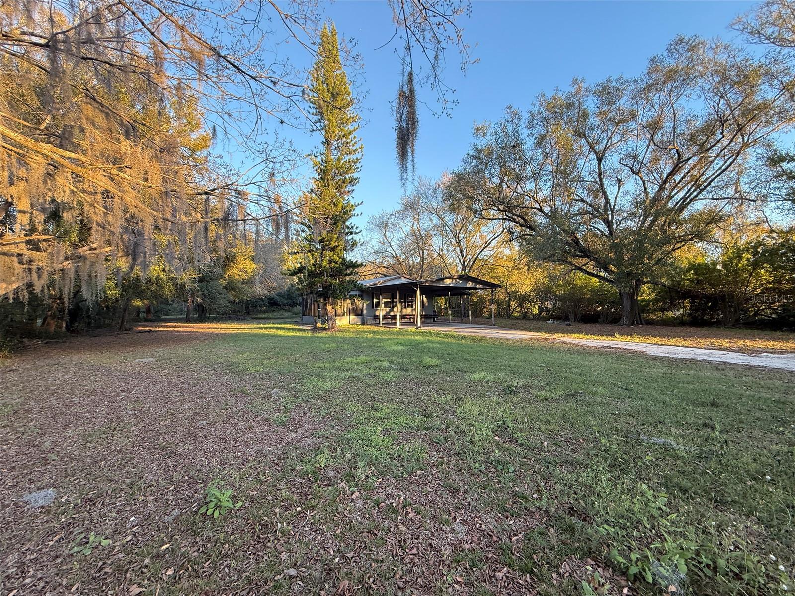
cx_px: 398
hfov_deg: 102.1
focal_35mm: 14
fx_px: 322
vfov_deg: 85.7
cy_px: 298
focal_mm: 2.22
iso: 64
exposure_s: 1/99
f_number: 2.2
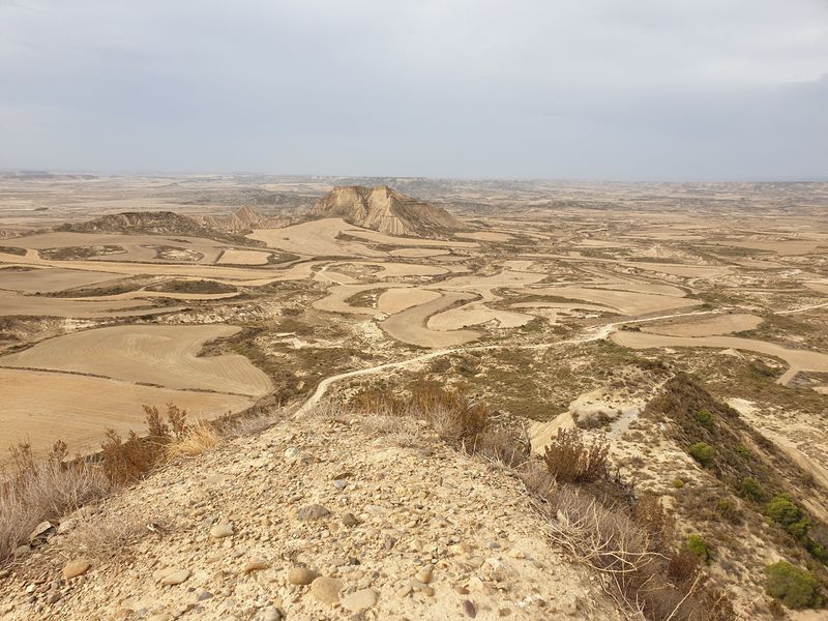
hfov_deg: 67.3
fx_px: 622
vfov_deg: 53.1
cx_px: 414
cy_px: 310
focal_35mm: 26
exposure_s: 1/1093
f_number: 2.4
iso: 50
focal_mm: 4.3
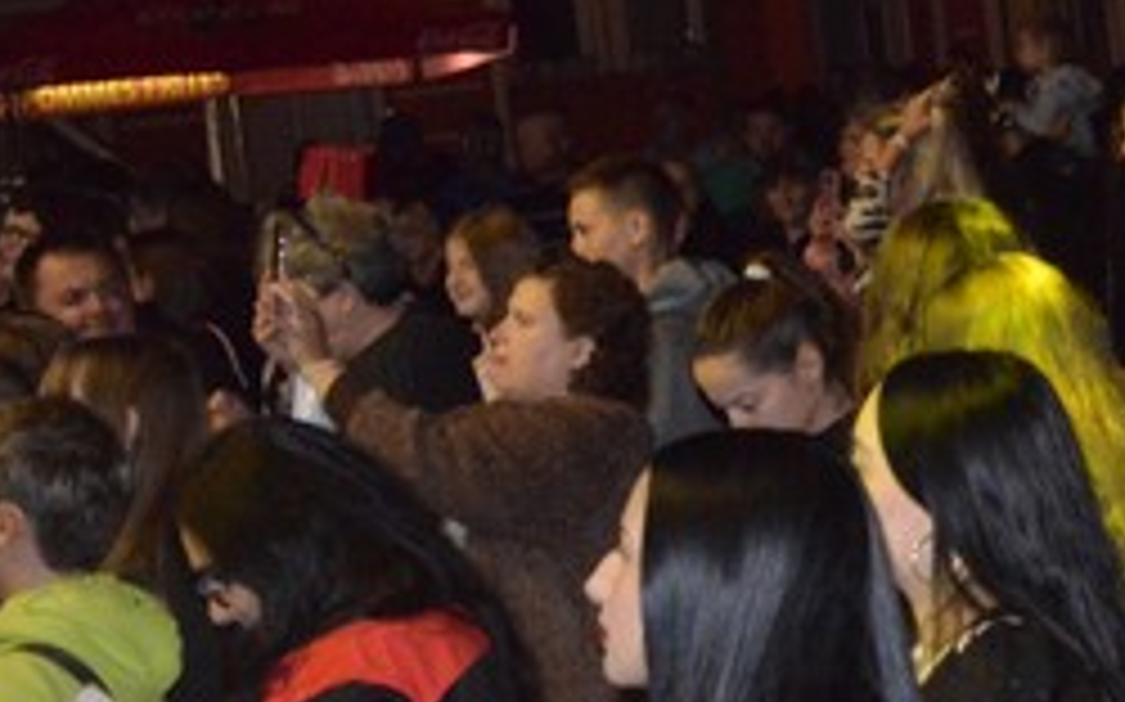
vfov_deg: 10.3
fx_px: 3892
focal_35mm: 127
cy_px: 61
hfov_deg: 14.9
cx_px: 1836
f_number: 8
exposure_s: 1/60
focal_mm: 38
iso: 6400
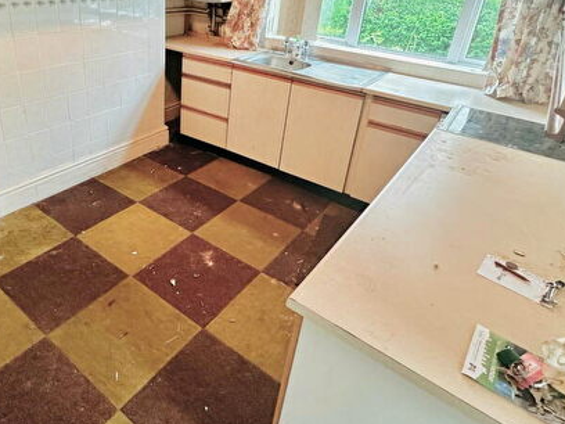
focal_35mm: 24
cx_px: 202
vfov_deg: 55.9
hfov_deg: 70.1
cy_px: 150
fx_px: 392
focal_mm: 2.22
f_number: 2.2
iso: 320
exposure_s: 1/100
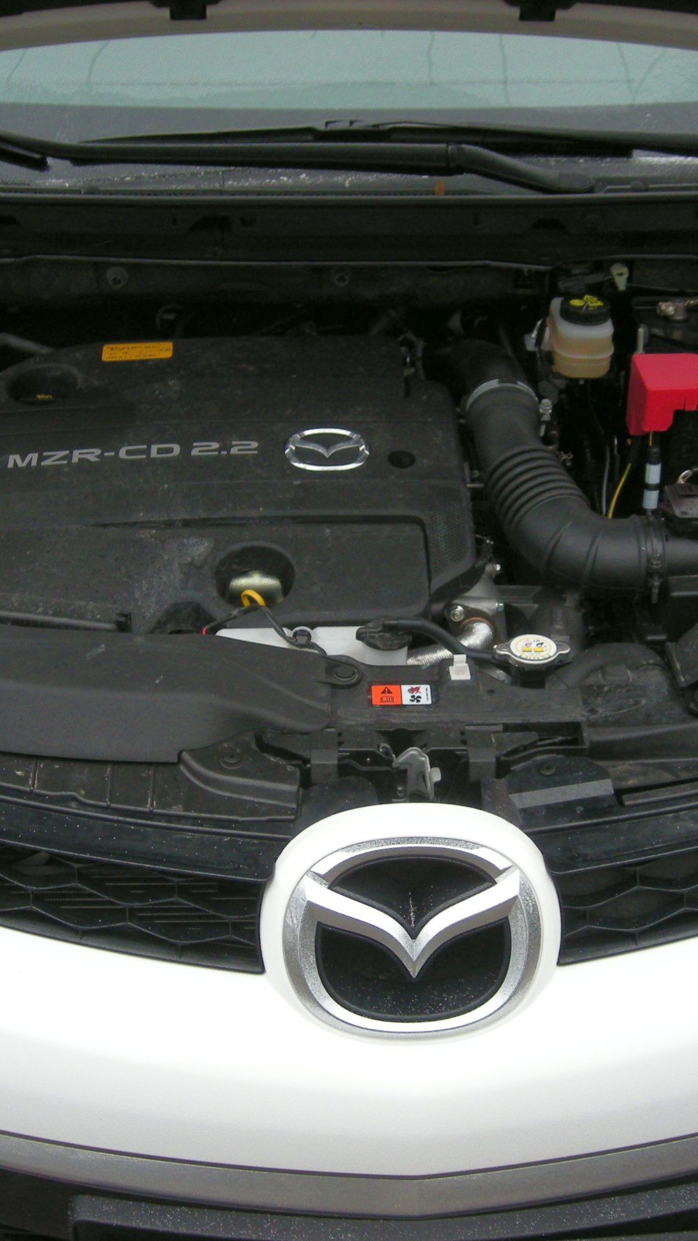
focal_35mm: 51
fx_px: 1678
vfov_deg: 40.6
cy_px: 620
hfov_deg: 23.5
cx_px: 357
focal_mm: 5.7
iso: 112
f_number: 2.8
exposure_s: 1/59.7
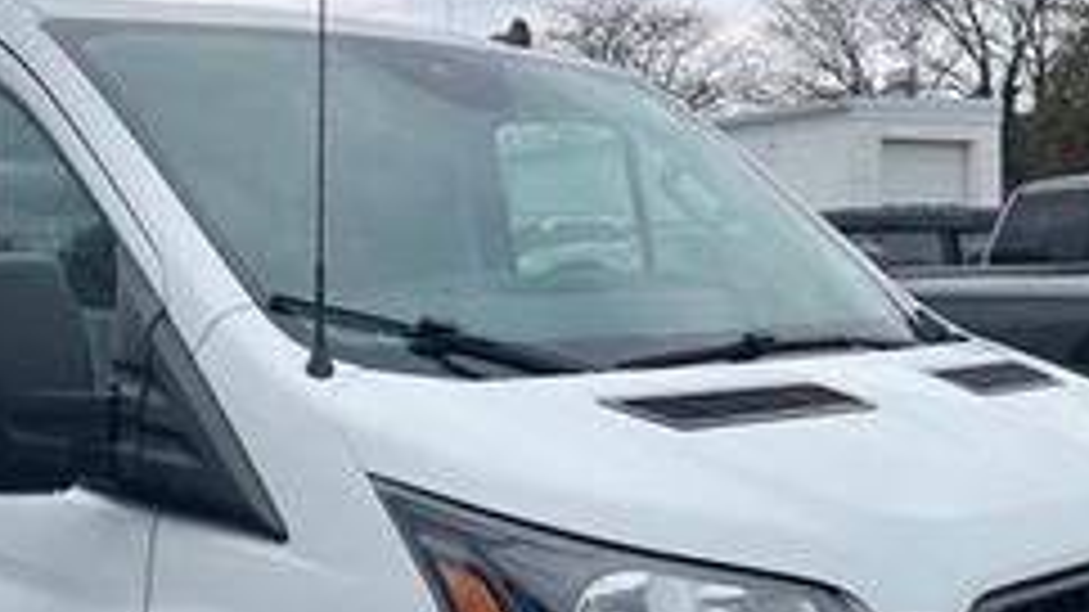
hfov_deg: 35.0
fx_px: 1703
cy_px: 490
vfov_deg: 20.1
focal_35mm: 59
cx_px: 324
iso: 50
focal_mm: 5.7
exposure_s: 1/1621
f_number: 1.5
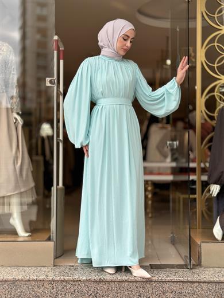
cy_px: 149
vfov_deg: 39.7
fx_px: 414
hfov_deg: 30.3
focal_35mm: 48
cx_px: 112
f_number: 1.78
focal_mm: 6.86
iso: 80
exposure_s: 1/850
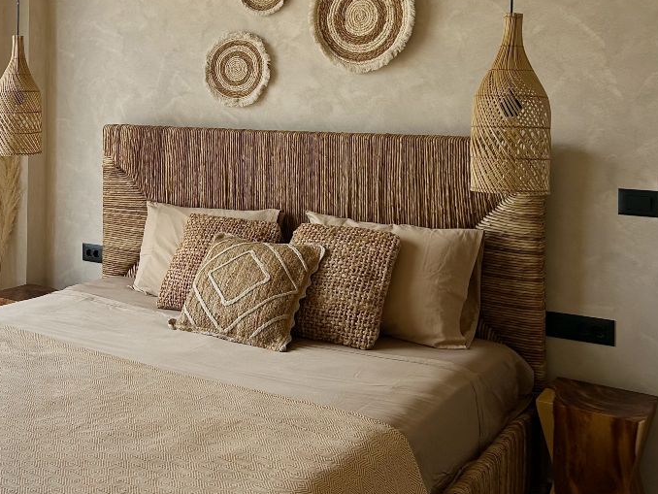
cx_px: 136
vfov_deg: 30.8
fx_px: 875
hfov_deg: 39.7
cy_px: 101
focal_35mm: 46
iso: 50
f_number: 1.5
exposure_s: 1/439
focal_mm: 5.7
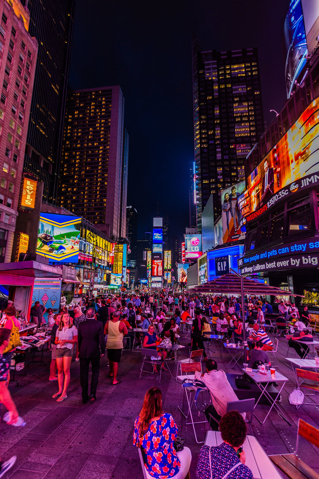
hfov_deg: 67.4
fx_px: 239
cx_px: 160
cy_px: 240
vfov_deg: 90.0
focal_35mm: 18
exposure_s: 1/50
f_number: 3.5
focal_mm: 12
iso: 200
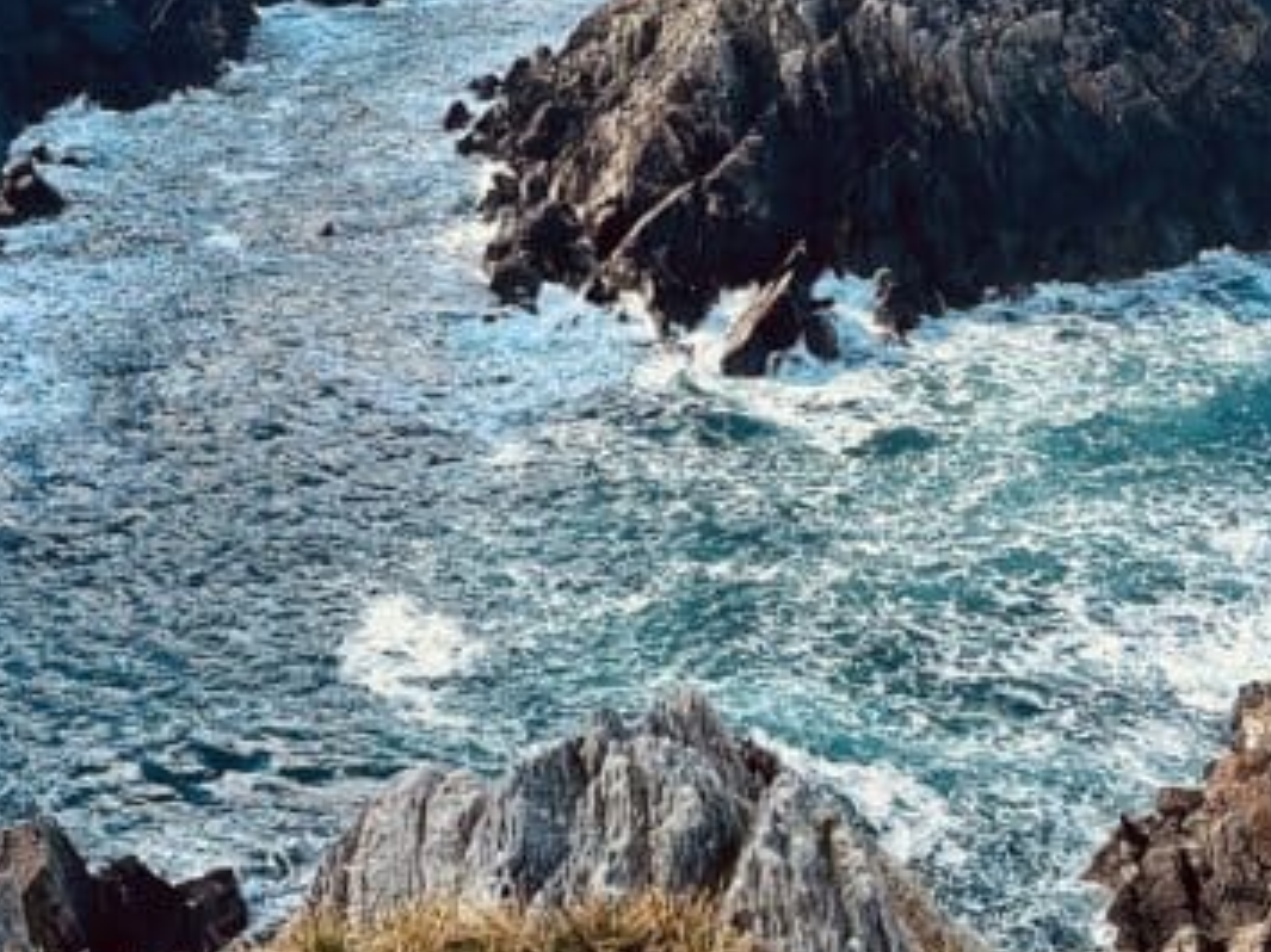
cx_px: 261
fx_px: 2753
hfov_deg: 25.6
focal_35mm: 75
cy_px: 82
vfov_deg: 19.3
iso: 50
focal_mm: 5.1
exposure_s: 1/2755
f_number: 1.6
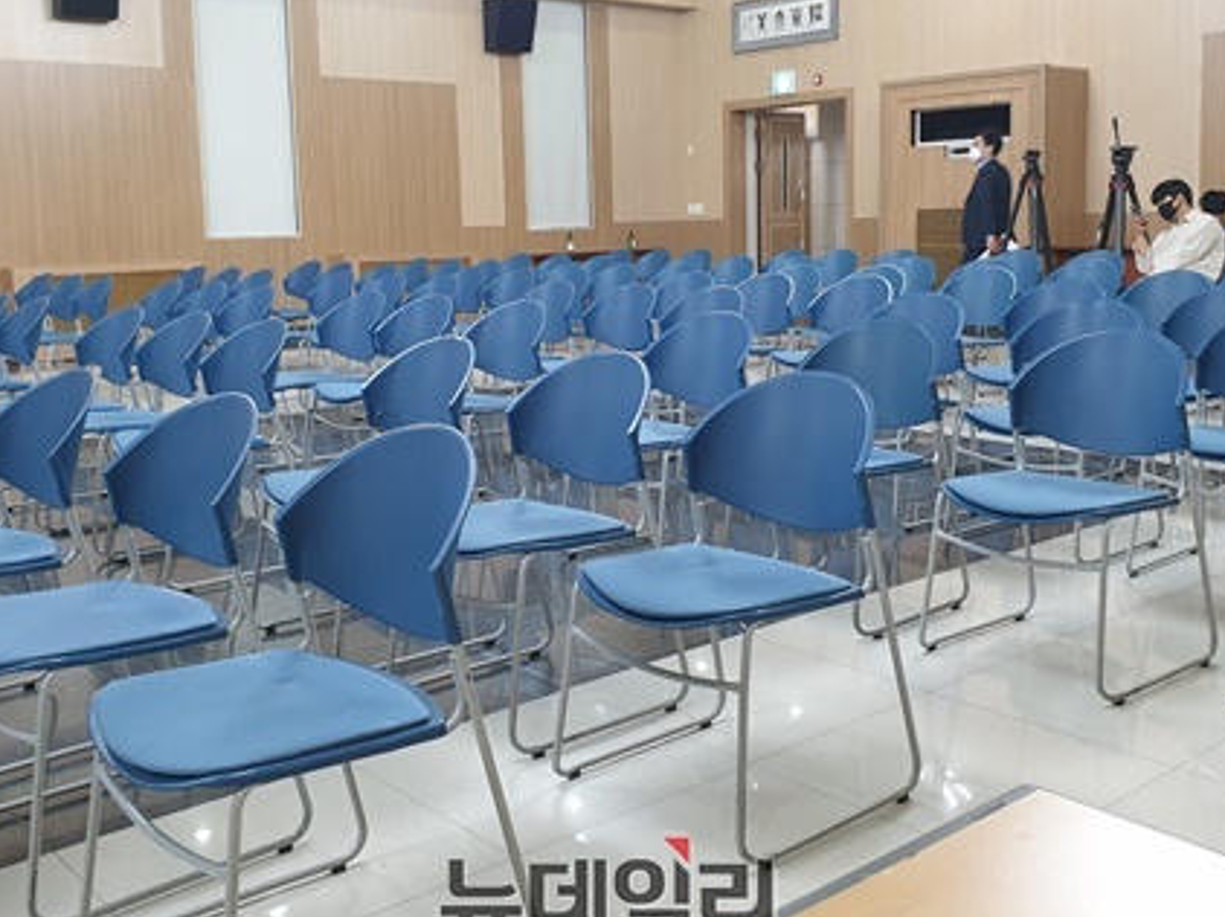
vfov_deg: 38.4
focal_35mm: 37
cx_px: 607
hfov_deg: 50.2
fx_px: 1309
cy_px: 345
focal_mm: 4.3
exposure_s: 1/60
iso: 200
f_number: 2.4
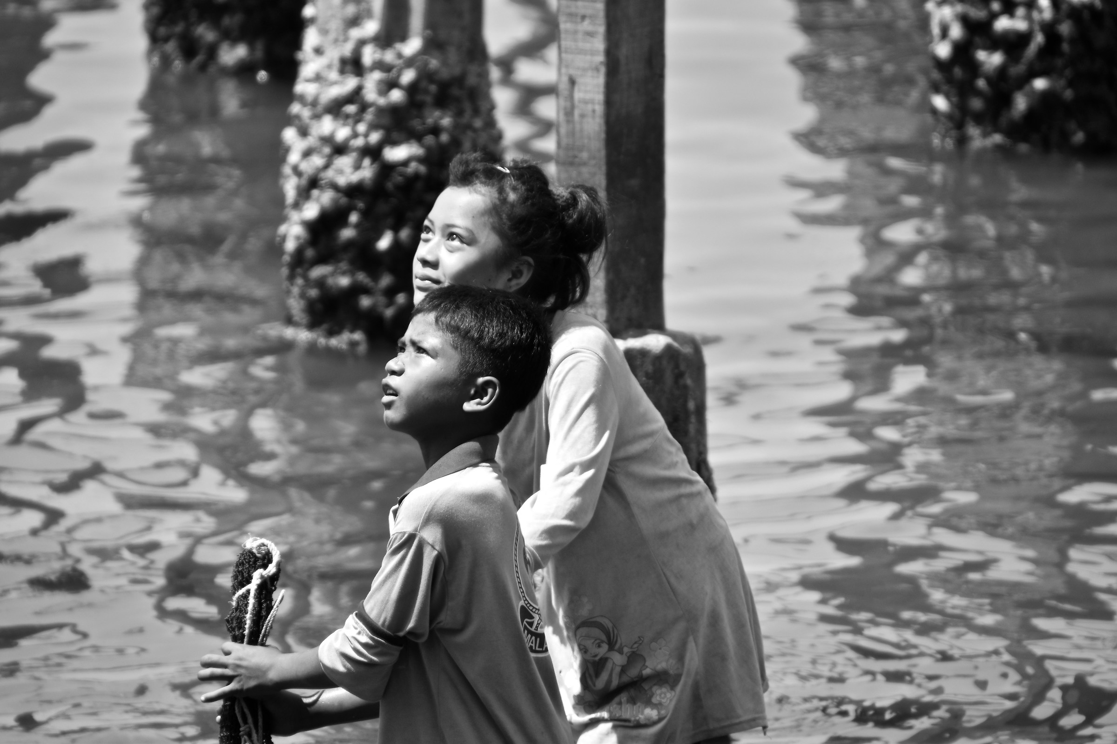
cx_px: 558
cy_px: 372
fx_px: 13961
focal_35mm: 450
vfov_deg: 3.1
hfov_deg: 4.6
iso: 200
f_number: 6.3
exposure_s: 1/640
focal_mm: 300
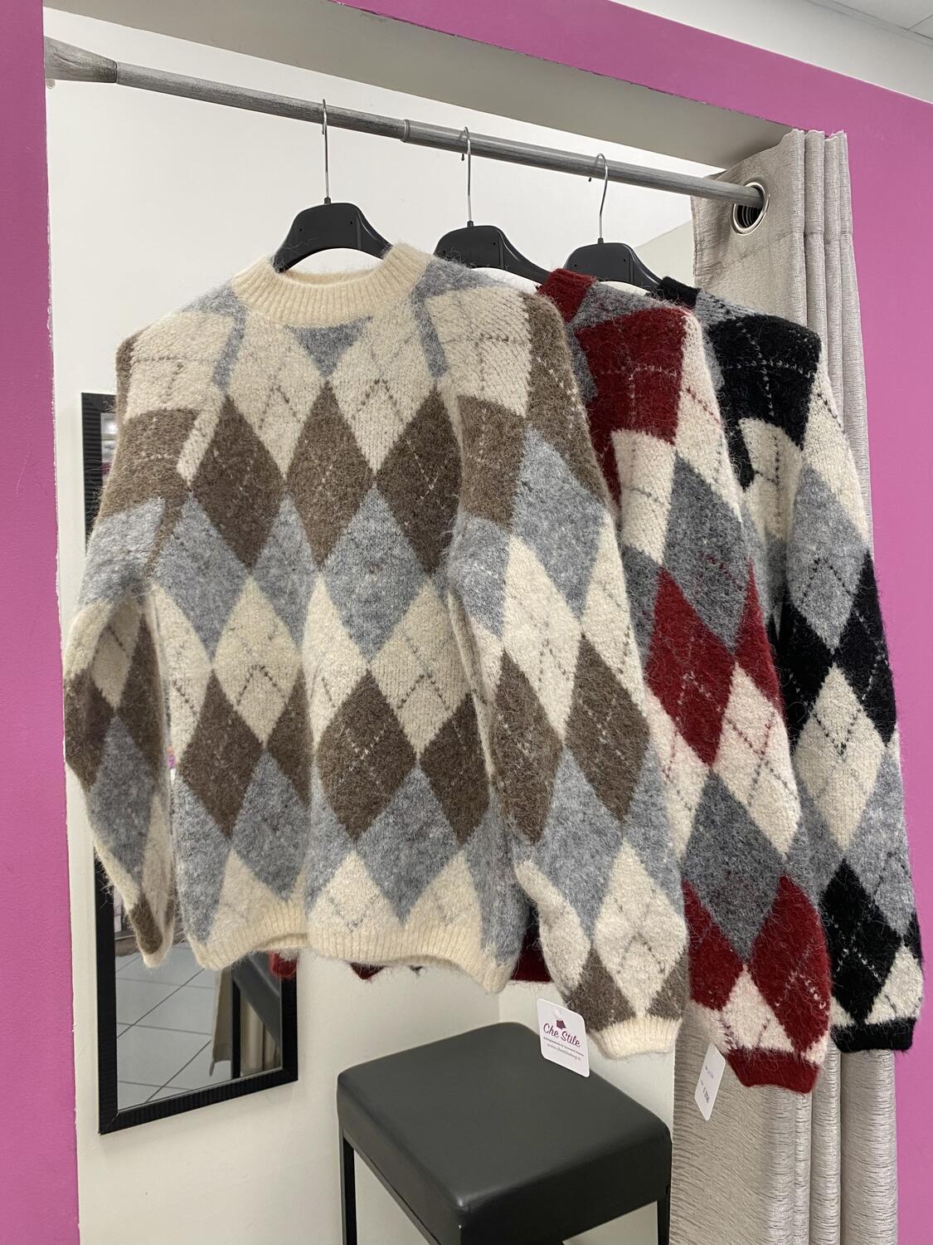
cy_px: 622
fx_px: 934
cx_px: 466
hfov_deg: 53.1
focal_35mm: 26
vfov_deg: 67.3
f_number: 1.8
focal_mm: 4.25
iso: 64
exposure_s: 1/50
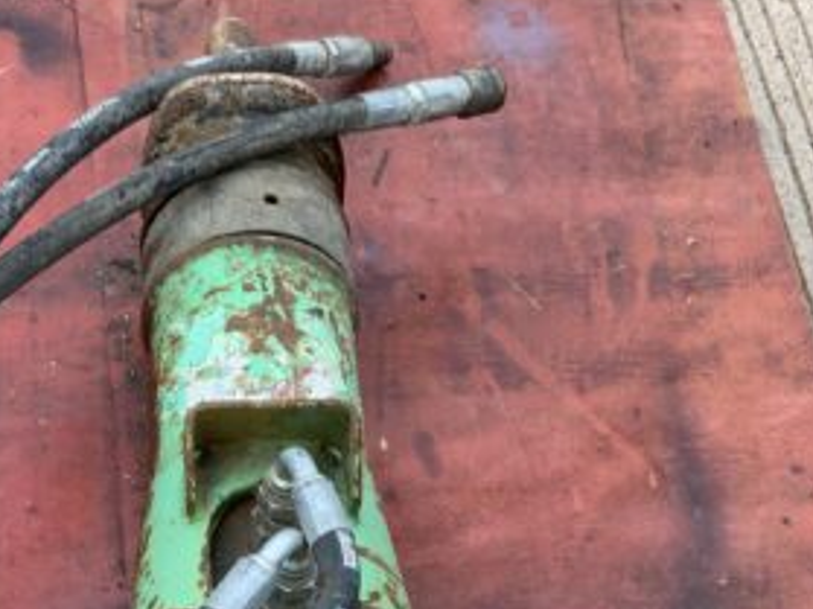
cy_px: 692
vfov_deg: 18.1
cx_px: 291
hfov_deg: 24.9
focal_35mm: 78
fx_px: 1831
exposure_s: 1/122
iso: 32
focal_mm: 3
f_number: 1.8
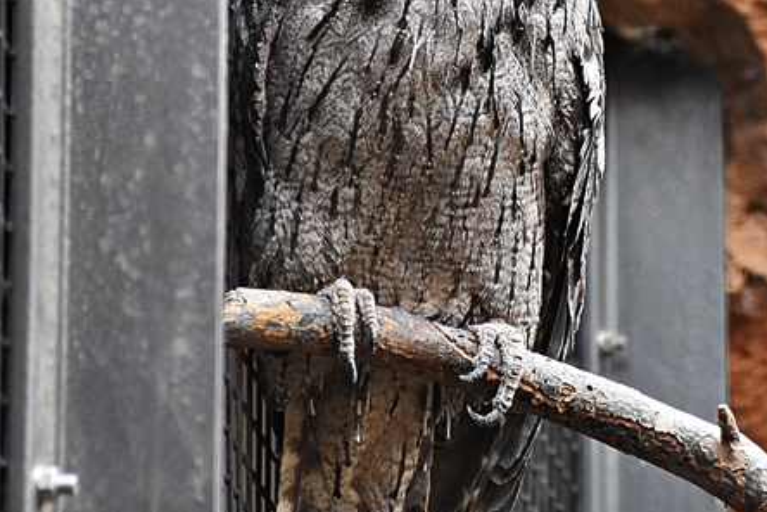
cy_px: 63
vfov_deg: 2.8
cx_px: 634
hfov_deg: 4.3
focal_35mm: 484
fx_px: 10311
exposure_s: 1/125
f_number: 5.6
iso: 2000
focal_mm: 140
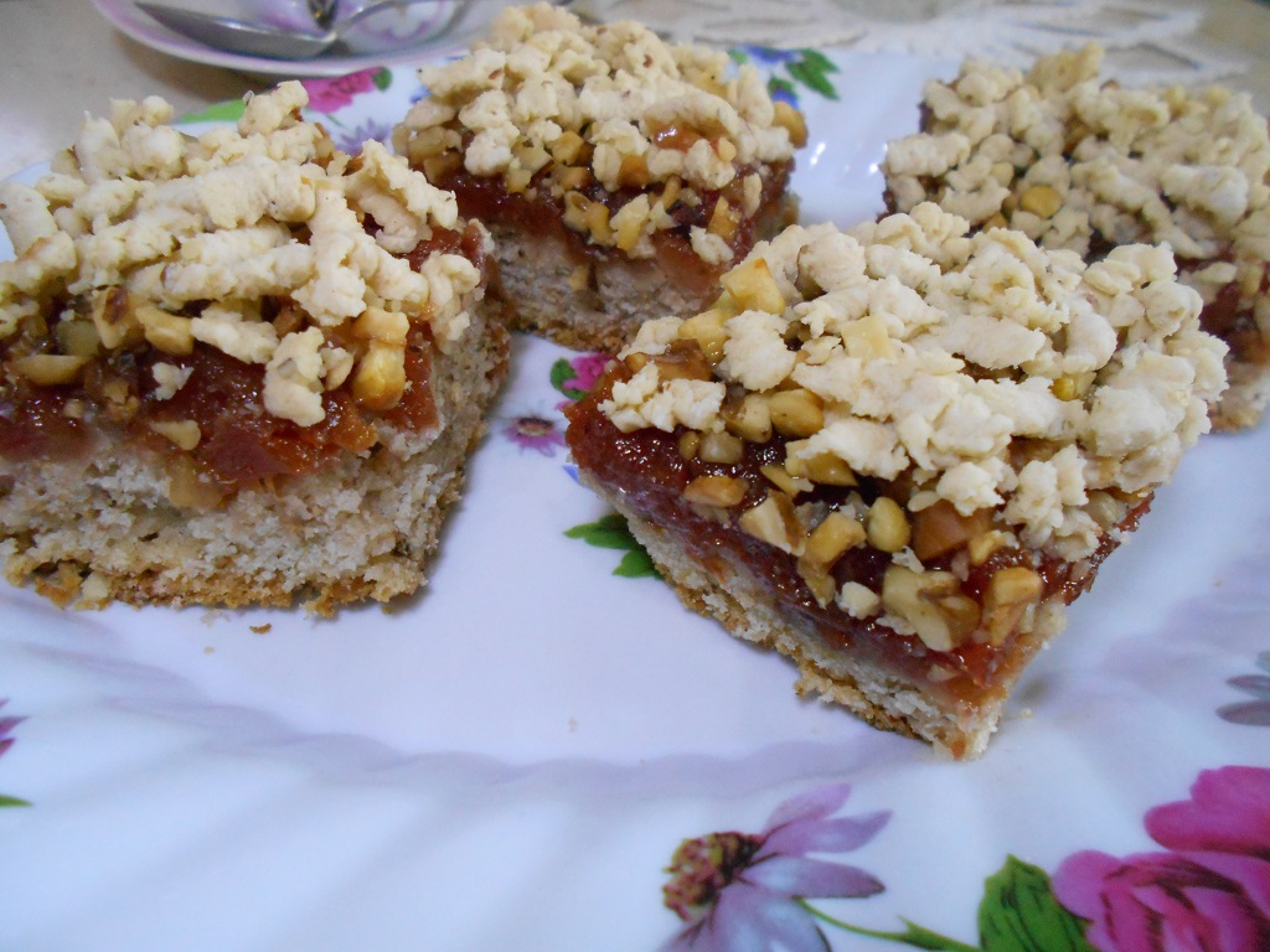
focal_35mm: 26
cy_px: 476
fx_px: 954
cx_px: 635
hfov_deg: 67.3
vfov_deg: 53.1
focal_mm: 4.6
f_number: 3.2
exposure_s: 1/100
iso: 800
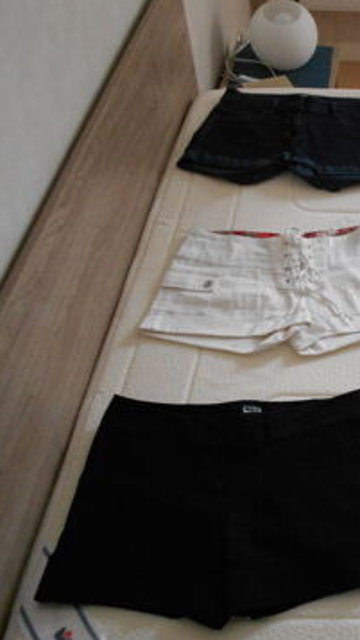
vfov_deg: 46.4
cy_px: 319
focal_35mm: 44
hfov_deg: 25.2
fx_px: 746
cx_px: 394
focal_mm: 5.1
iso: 400
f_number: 3.4
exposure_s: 1/30
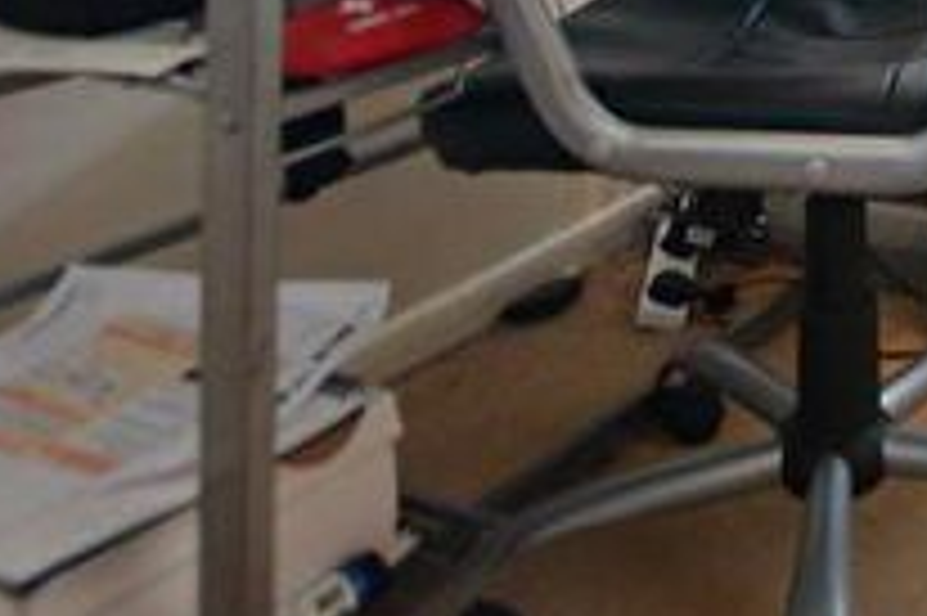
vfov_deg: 21.3
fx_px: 1312
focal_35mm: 51
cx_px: 1048
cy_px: -362
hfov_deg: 33.3
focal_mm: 10
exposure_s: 1/5
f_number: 3.5
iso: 100
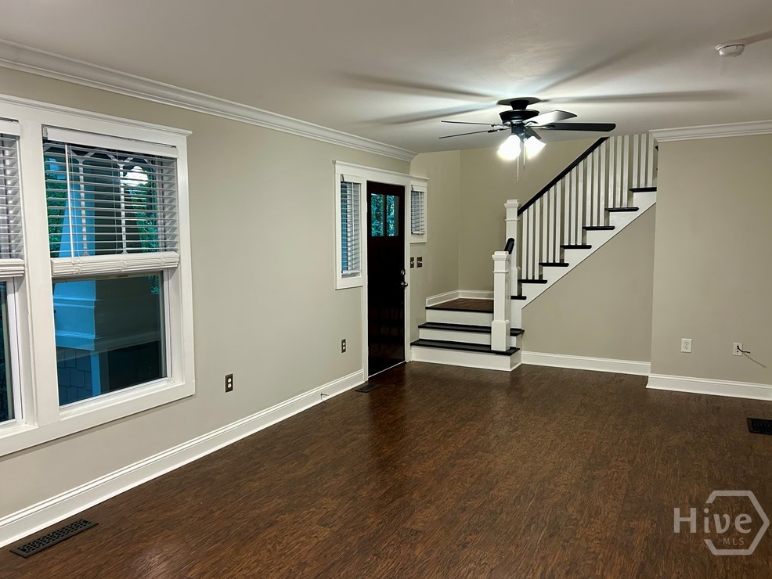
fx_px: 602
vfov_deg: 51.4
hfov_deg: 65.3
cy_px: 282
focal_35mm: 27
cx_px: 381
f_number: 1.5
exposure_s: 1/60
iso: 200
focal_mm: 5.7
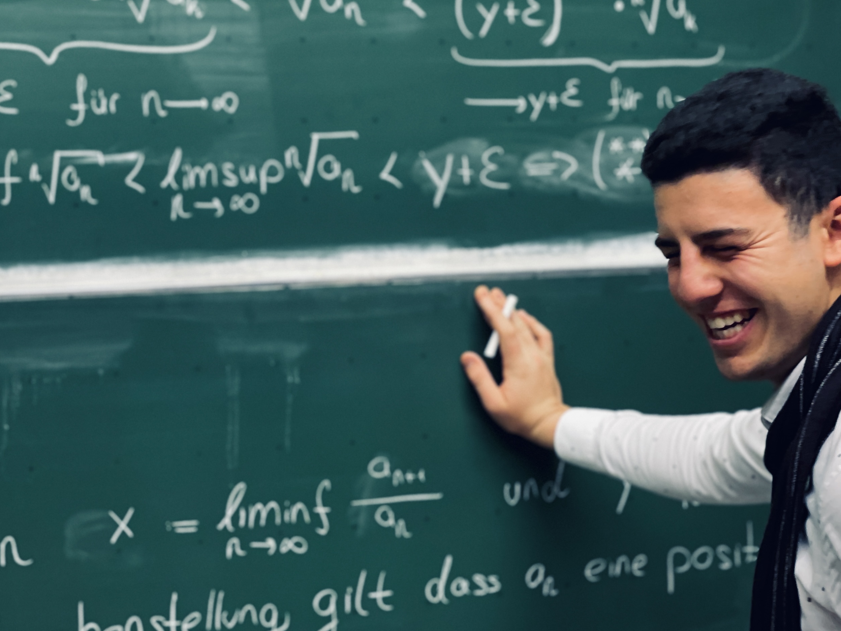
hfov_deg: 23.3
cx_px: 365
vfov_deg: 17.5
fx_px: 2041
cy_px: 183
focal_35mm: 84
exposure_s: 1/50
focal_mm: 6
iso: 160
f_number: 2
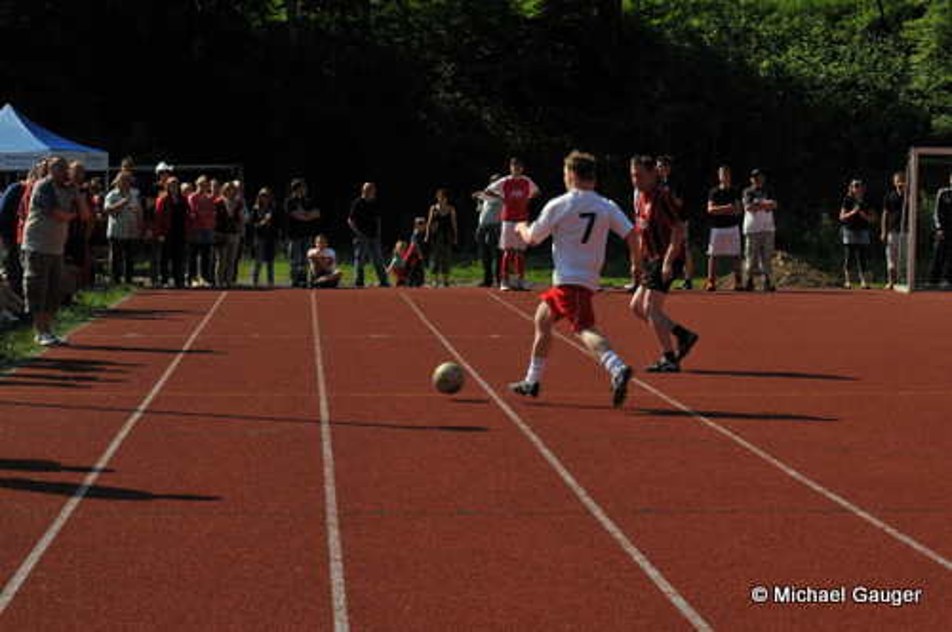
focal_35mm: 105
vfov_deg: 13.0
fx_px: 2773
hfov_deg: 19.5
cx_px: 476
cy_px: 316
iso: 320
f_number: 8
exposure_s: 1/1250
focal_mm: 70
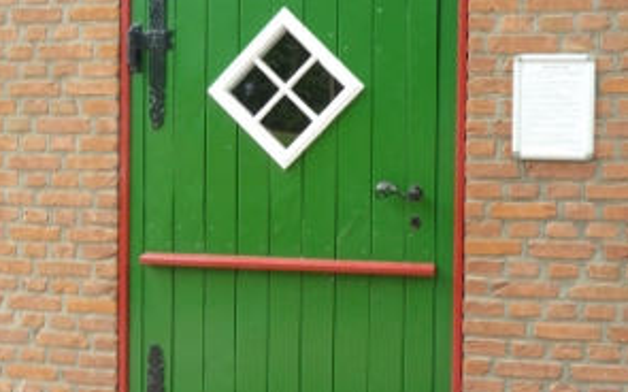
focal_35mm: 46
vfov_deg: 27.9
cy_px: 151
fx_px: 787
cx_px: 313
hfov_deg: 43.5
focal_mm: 5.3
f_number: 3.5
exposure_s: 1/40
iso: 100
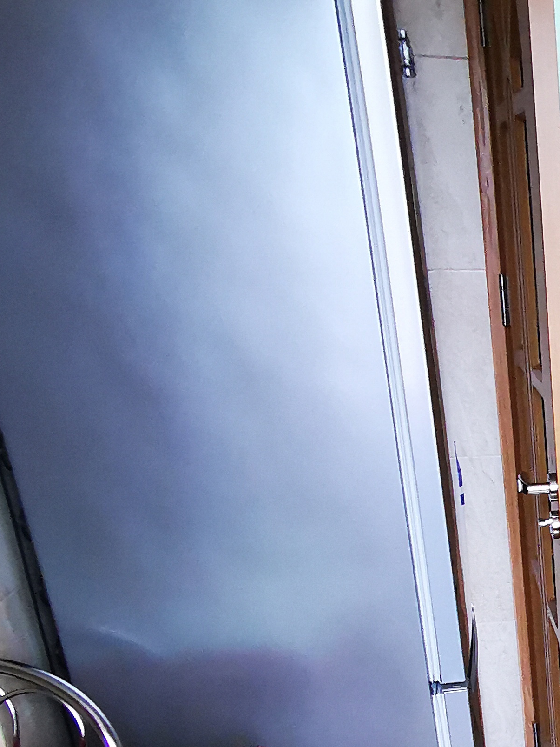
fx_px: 1100
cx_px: 811
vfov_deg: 35.9
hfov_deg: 23.5
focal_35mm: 51
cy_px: 622
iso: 400
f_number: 2.2
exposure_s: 1/30
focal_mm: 2.35
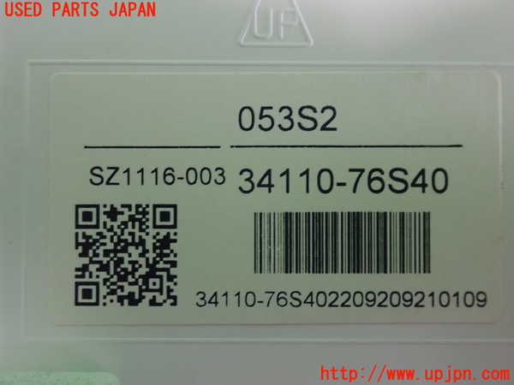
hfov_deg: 49.0
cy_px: 192
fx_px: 564
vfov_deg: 37.7
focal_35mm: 38
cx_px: 257
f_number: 2.7
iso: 1250
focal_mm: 6.86
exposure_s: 1/40
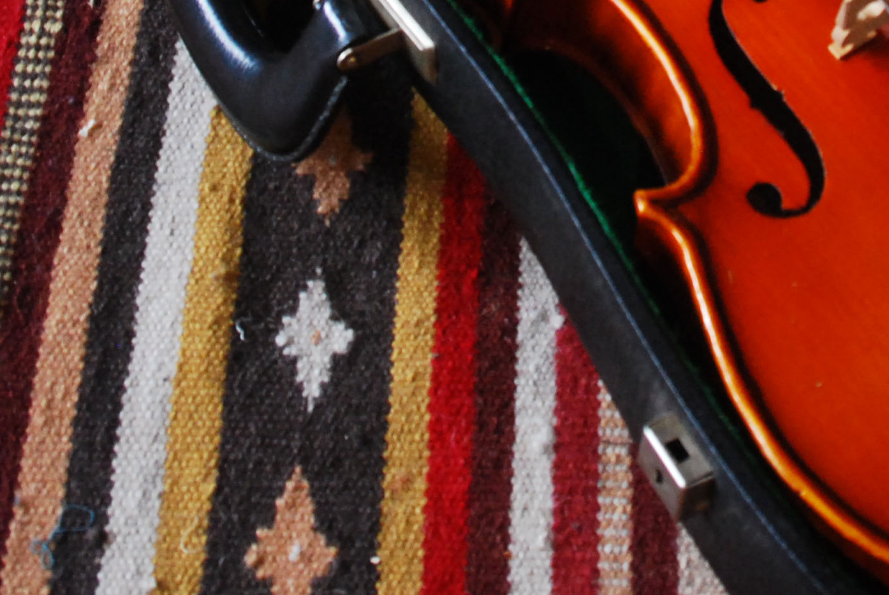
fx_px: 2472
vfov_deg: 13.3
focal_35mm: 100
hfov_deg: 20.2
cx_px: 702
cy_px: -147
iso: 800
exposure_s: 1/80
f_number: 8
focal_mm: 24
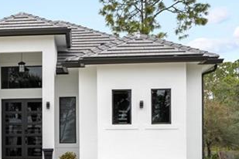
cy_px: 93
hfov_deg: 17.6
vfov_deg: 12.7
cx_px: -83
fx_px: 715
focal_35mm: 108
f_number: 7.1
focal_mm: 32.5
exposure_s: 1/100
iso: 100
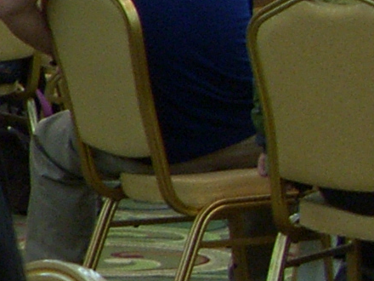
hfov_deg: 4.5
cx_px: -971
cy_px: 137
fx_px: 4408
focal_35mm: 408
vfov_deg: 3.6
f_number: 2.8
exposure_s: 1/30
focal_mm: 14.2
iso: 100
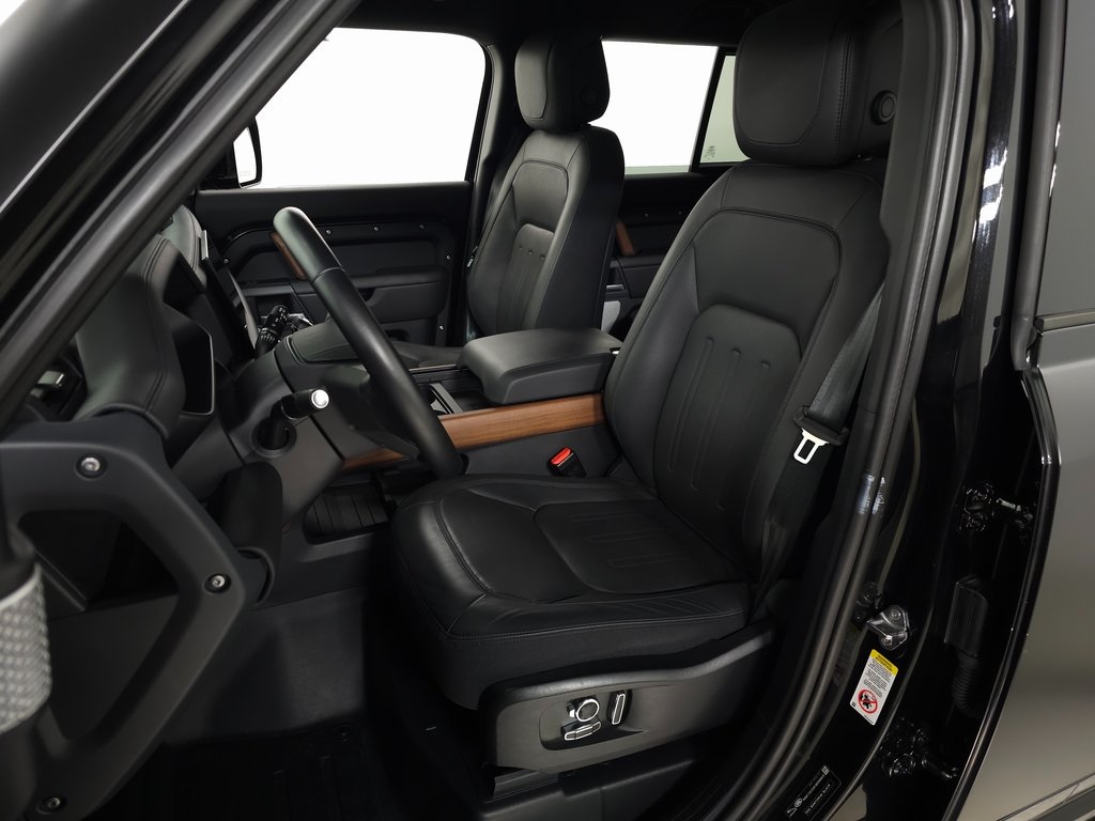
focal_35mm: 23
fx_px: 728
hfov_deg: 73.9
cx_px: 548
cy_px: 410
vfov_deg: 58.9
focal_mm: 6.3
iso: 160
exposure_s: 1/60
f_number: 1.7
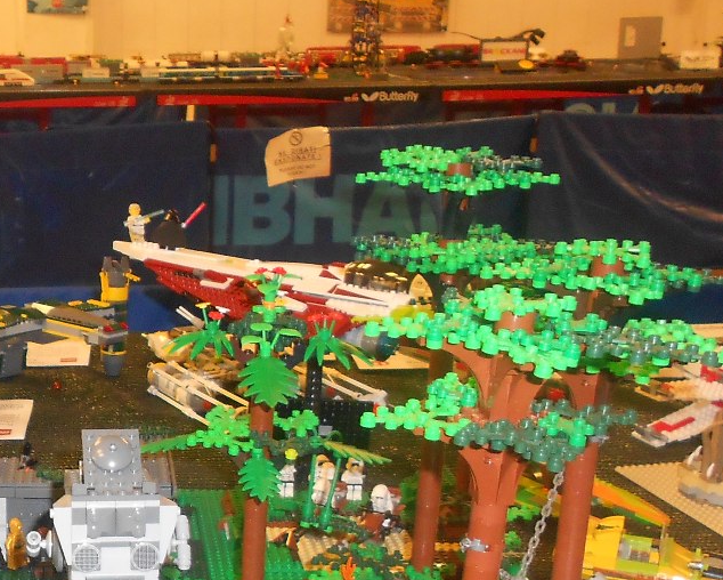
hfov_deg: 28.4
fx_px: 1370
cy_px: 489
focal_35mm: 64
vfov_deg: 23.4
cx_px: 65
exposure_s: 1/25
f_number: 3.2
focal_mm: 4.6
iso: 200
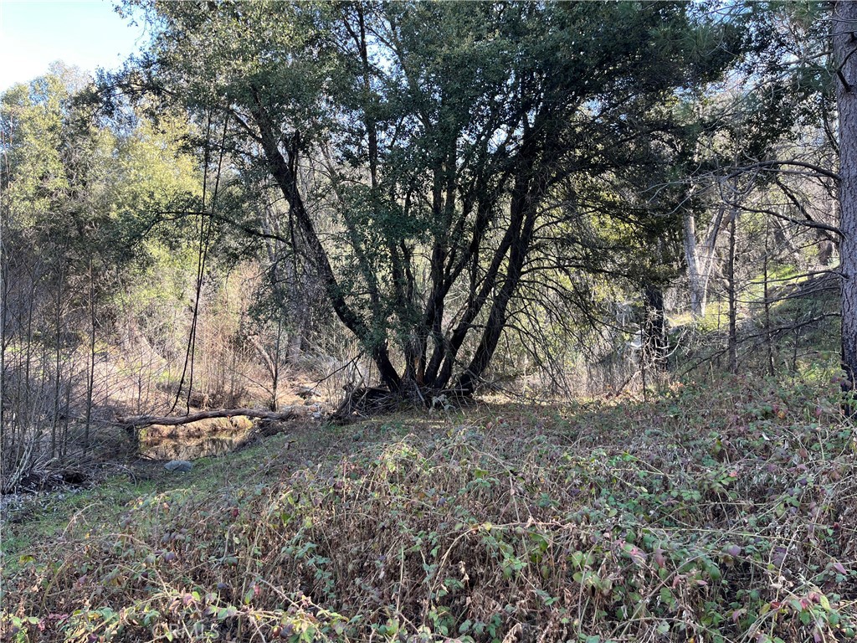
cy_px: 322
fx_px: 644
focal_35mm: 26
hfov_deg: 67.3
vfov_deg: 53.1
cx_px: 428
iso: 32
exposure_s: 1/137
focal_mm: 5.1
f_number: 1.6
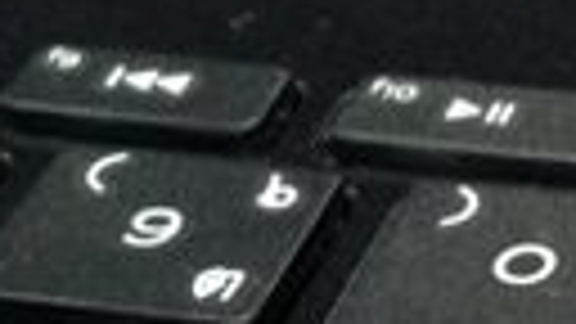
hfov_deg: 9.6
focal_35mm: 224
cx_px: 86
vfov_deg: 5.4
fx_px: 3421
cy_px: 279
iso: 320
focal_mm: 4.12
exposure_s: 1/20
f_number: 2.4
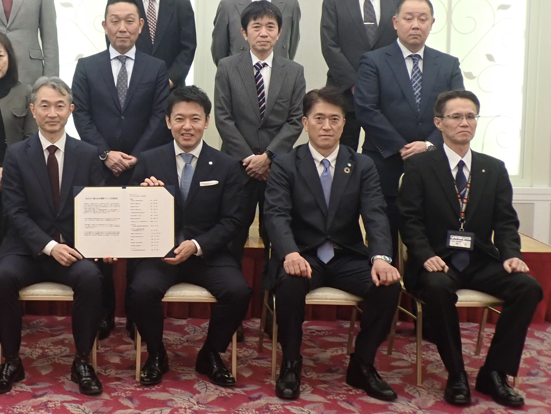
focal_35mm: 62
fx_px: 987
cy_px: 150
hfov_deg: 30.3
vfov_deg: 23.6
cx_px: 92
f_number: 2.6
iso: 250
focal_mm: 6.42
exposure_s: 1/30
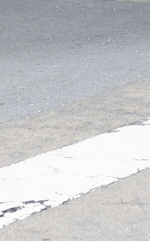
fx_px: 2172
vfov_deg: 5.9
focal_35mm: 332
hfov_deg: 3.9
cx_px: -119
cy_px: -446
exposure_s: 1/200
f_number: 4.5
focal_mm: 56
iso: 200
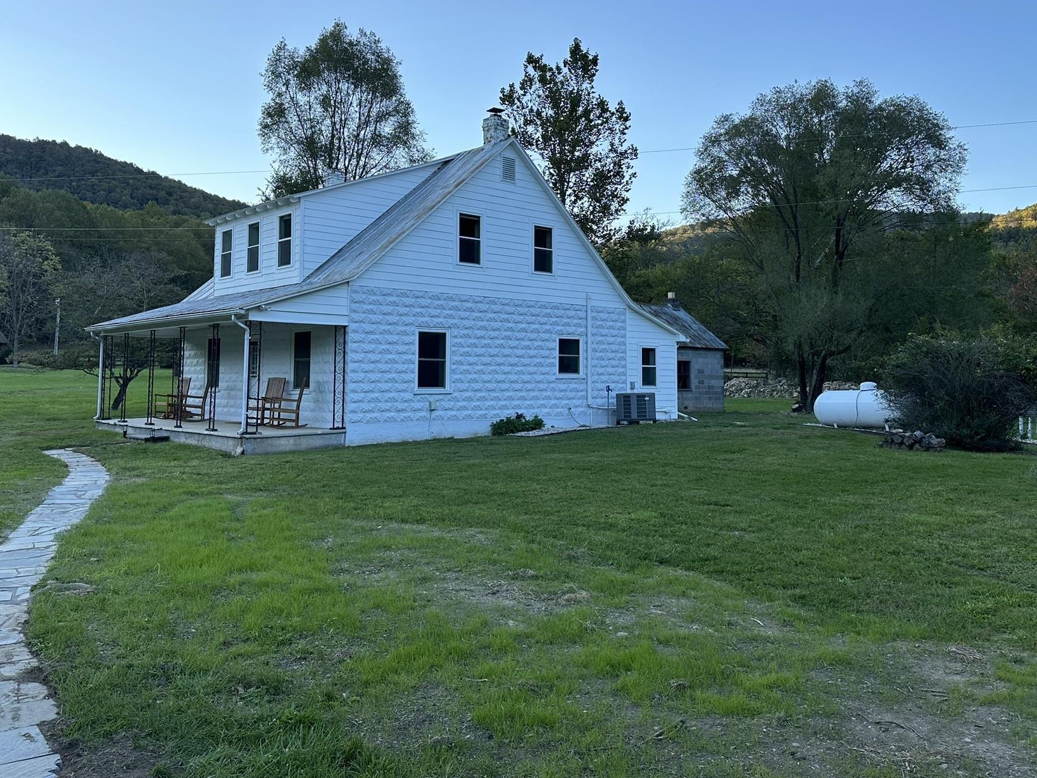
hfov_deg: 59.8
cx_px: 571
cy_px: 327
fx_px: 899
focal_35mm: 30
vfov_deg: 46.6
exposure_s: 1/1019
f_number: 1.78
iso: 80
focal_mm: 6.86
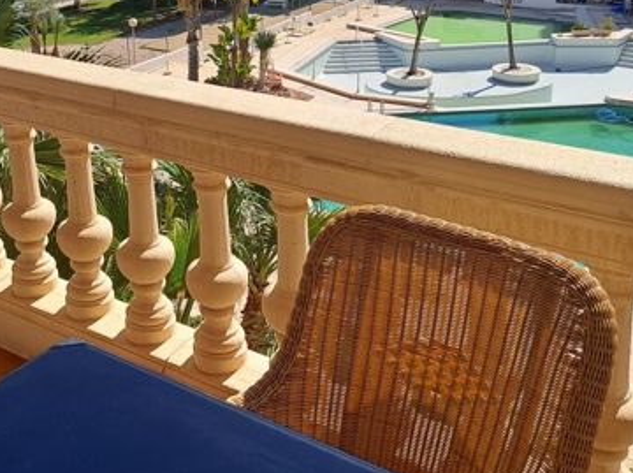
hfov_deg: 38.6
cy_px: 88
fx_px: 895
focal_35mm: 49
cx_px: 219
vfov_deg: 28.9
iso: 32
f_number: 1.8
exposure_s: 1/2141
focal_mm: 4.65
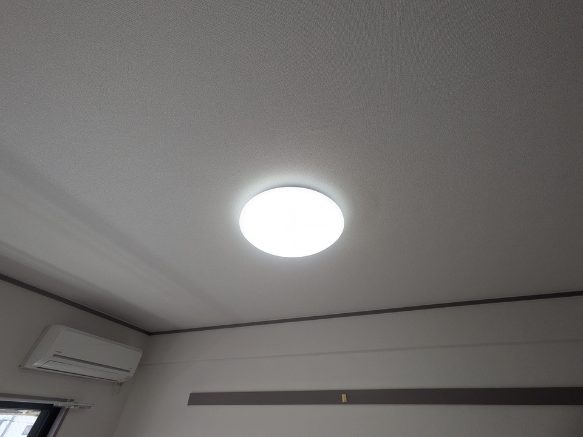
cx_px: 292
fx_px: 236
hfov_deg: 102.1
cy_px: 218
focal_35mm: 14
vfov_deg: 85.7
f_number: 2.2
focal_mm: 1.83
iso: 86
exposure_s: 1/120
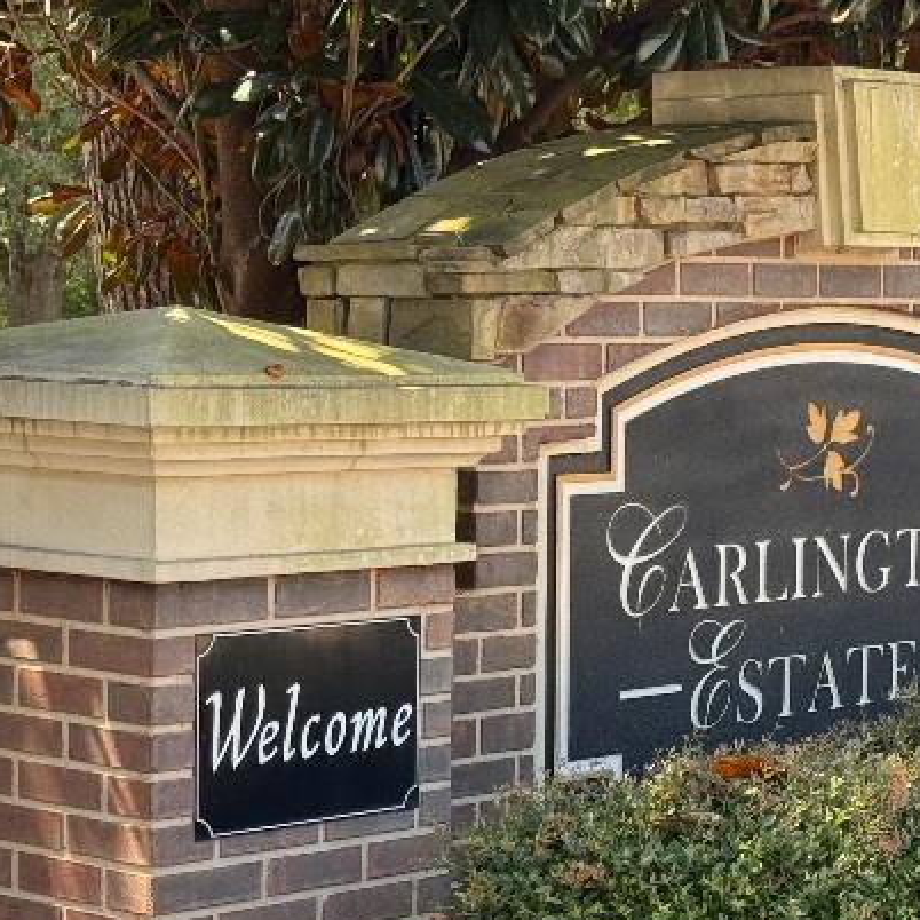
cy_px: 657
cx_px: 762
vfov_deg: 16.1
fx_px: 3247
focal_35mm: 108
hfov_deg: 16.0
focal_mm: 6.76
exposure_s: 1/409
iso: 64
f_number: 1.78
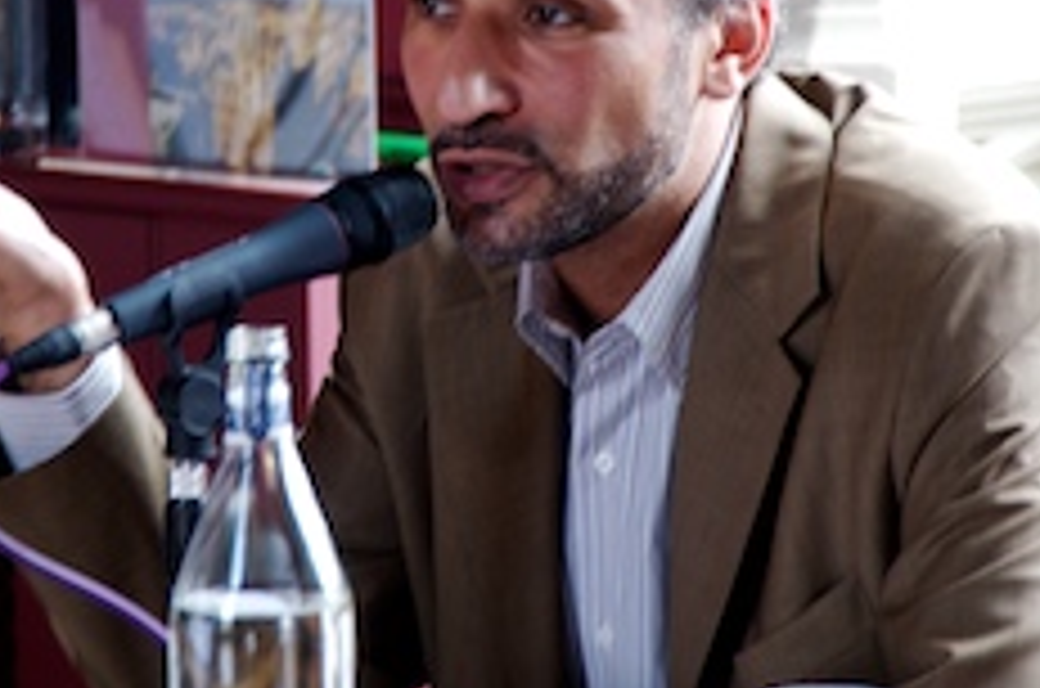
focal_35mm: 266
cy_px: 119
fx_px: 7669
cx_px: 410
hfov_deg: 7.8
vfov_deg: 5.1
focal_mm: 120
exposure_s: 1/30
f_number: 5.6
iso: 450
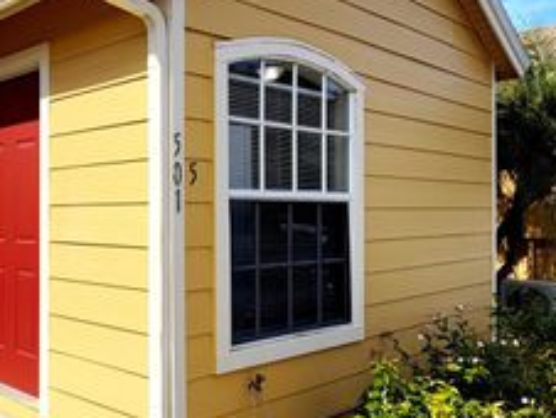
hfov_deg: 34.0
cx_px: 44
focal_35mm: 53
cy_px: 213
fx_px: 852
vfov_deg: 27.6
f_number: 1.78
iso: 80
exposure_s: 1/6173
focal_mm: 6.76
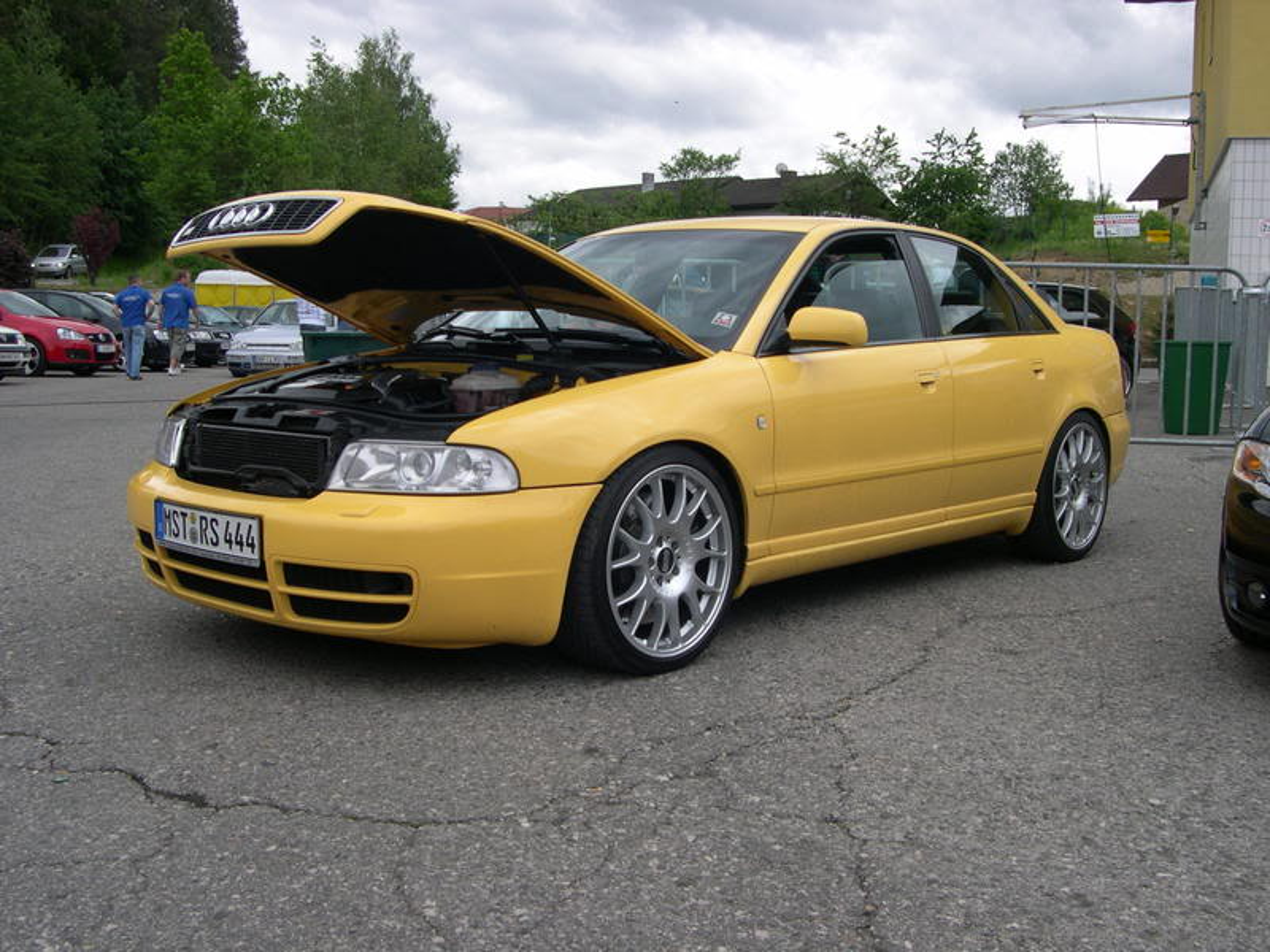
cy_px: 476
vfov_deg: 37.7
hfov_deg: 49.0
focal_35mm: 38
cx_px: 635
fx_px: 1394
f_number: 7.6
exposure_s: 1/159
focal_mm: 8
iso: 100
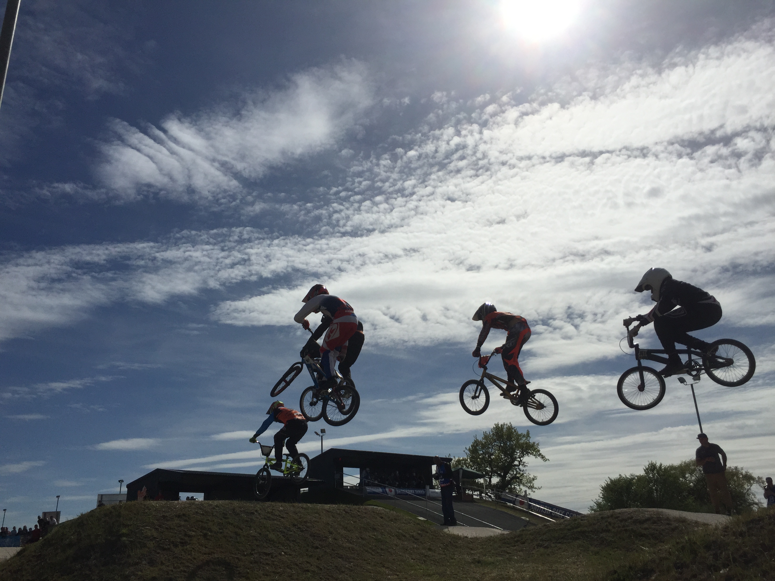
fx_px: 649
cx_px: 388
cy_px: 290
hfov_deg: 61.7
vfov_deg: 48.2
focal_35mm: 29
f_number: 2.2
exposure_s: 1/20000
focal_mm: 4.15
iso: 32
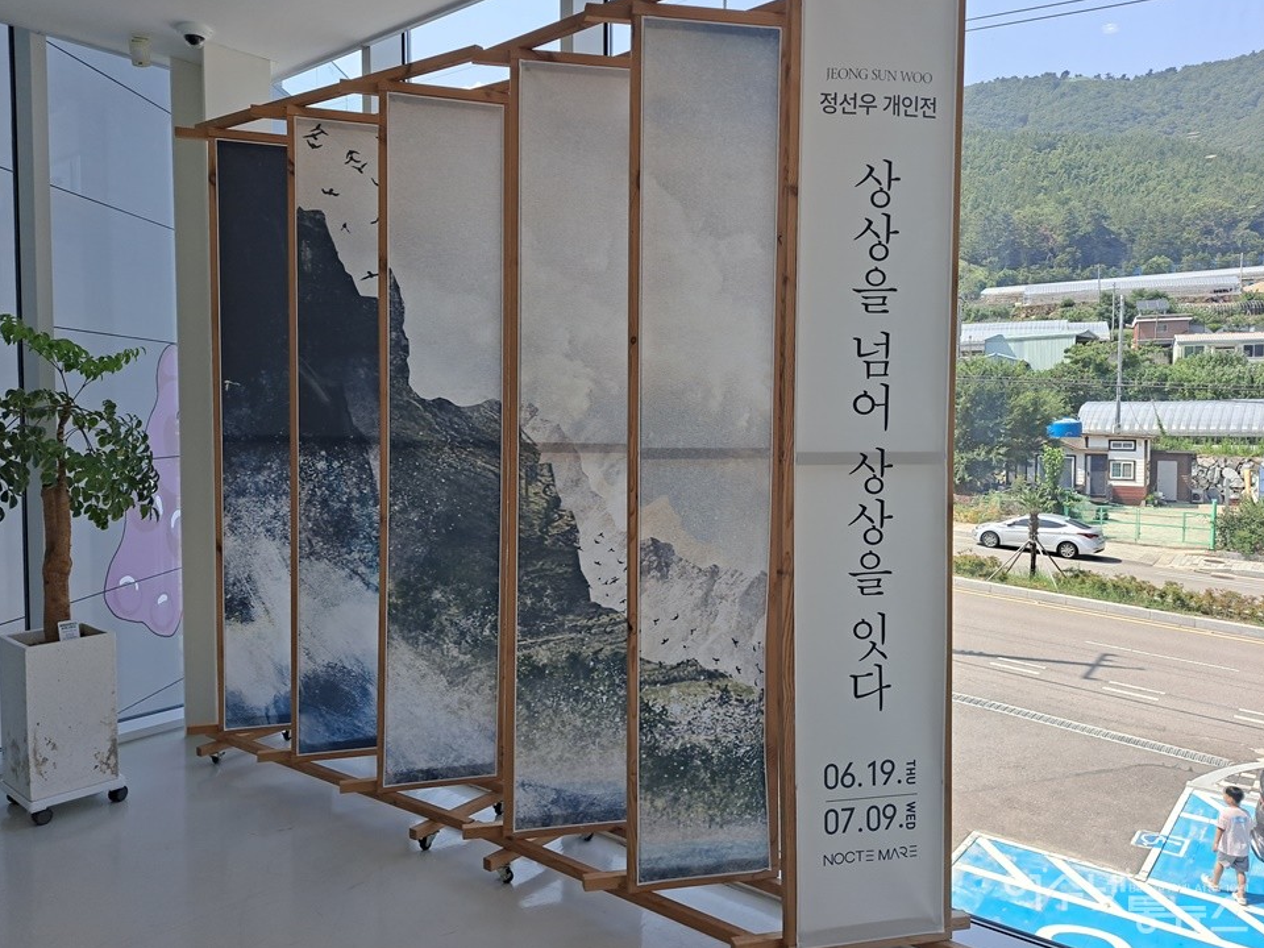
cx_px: 611
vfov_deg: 54.9
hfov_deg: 69.4
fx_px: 913
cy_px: 460
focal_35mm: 25
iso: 25
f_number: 1.8
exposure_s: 1/486
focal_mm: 5.23
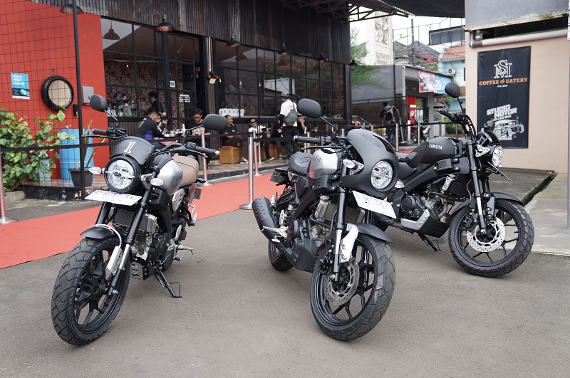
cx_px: 285
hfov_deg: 54.5
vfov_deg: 37.7
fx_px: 553
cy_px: 189
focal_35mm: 35
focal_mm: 35
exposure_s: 1/1000
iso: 400
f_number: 3.2
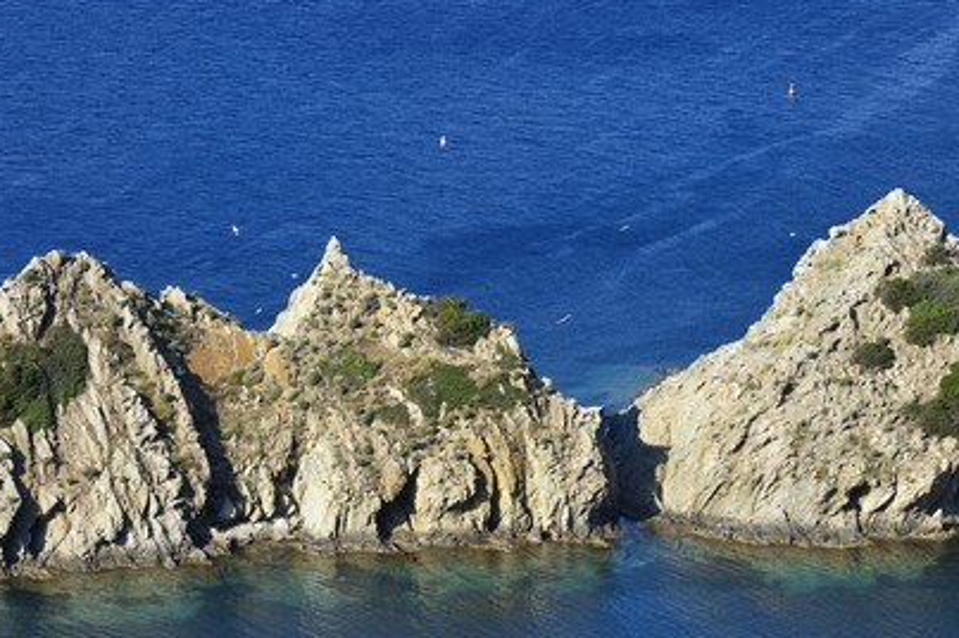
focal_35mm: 209
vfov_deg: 6.6
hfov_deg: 9.9
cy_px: 307
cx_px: 470
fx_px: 5563
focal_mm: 200
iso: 200
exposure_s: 1/250
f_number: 11
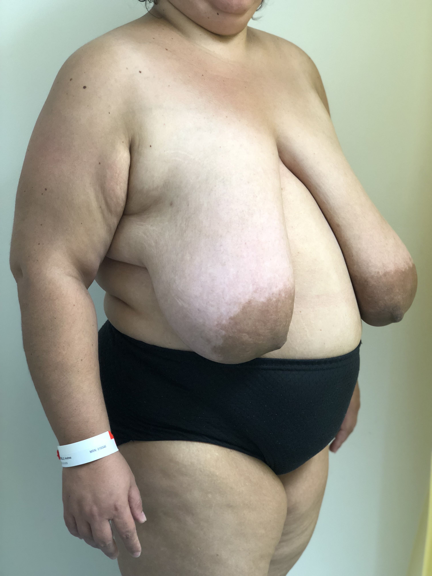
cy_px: 288
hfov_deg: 28.0
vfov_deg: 36.8
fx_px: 865
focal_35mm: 52
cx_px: 216
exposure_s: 1/33
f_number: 2.4
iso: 100
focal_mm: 6
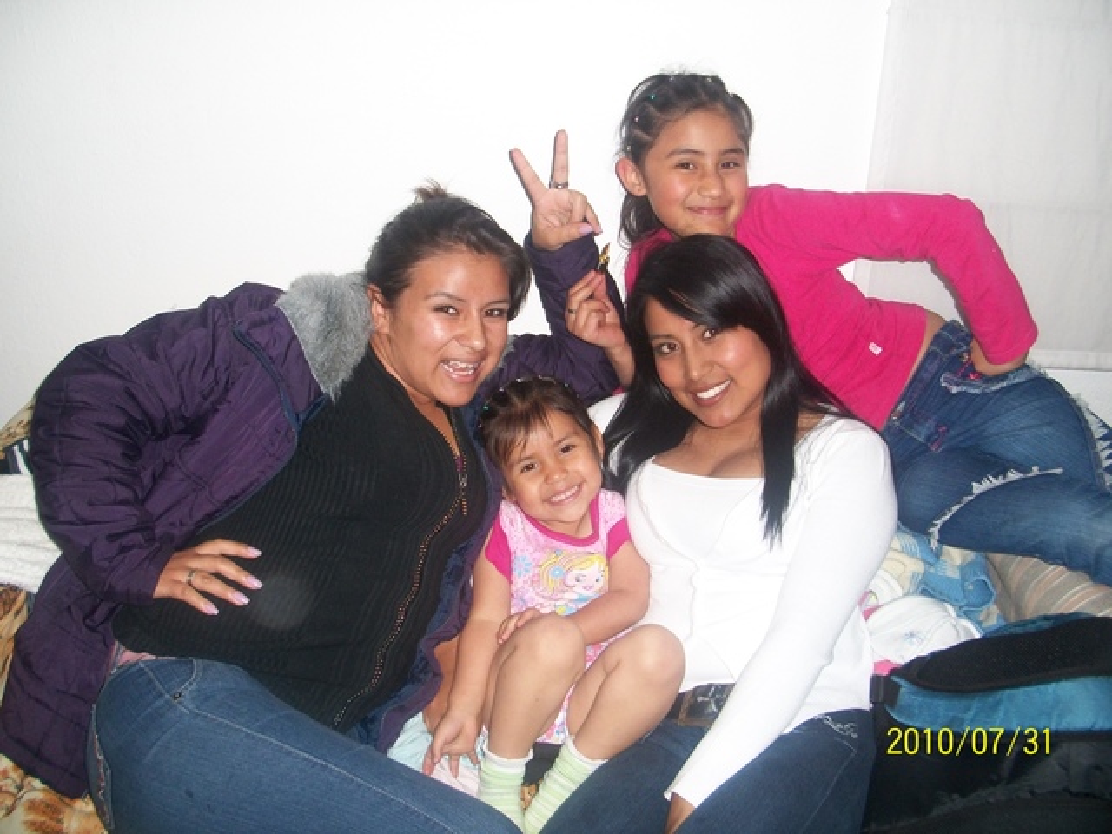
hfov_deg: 52.6
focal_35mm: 35
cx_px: 556
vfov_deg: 40.7
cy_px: 417
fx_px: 1124
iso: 200
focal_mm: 6.3
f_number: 3.1
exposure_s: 1/30
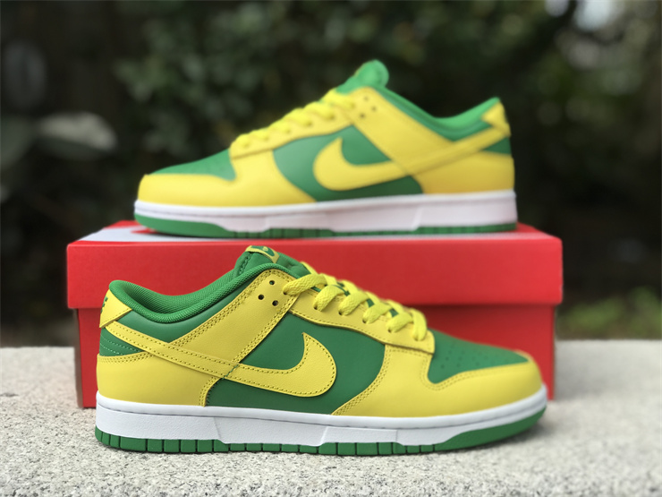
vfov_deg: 25.7
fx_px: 1090
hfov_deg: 33.8
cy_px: 248
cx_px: 331
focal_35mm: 57
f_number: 2.8
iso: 20
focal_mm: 6.6
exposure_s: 1/237
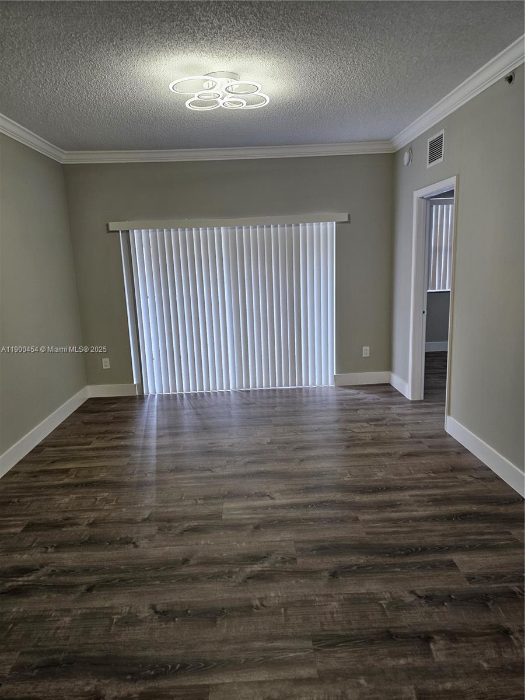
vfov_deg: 73.9
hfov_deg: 58.9
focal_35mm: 23
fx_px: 465
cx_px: 262
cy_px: 350
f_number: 1.7
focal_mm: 6.3
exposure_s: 1/120
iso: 100
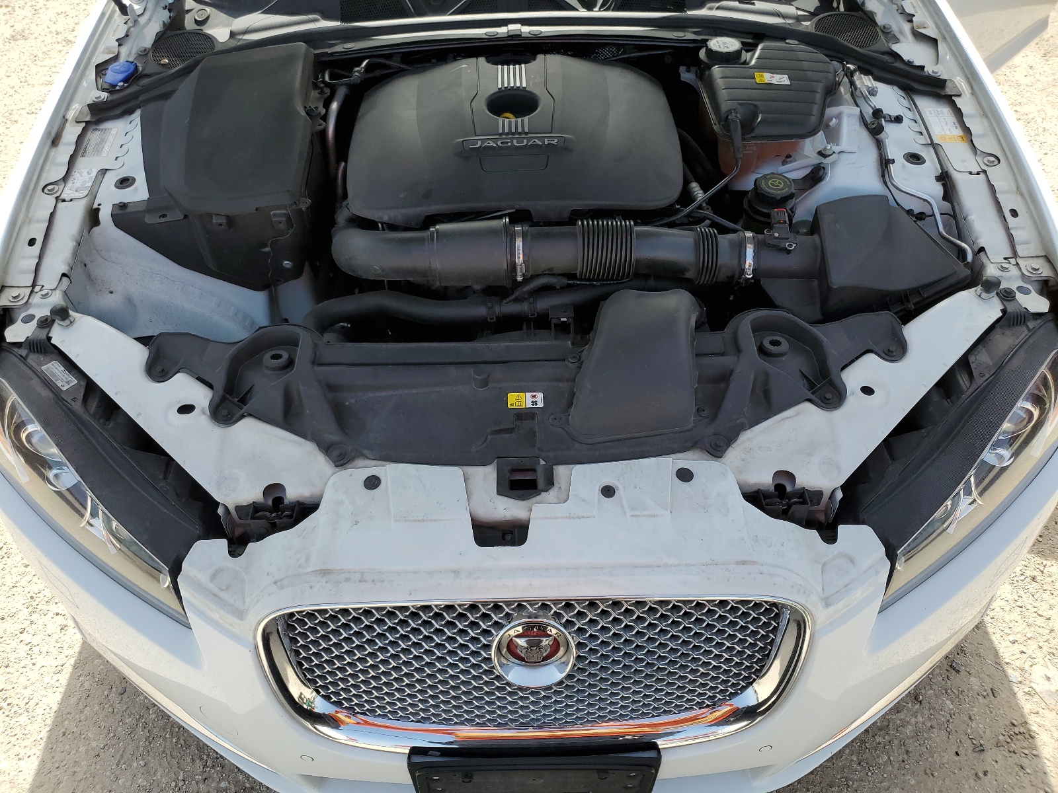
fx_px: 795
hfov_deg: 67.3
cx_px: 529
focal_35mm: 26
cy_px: 396
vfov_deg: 53.1
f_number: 1.5
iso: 50
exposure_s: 1/1429
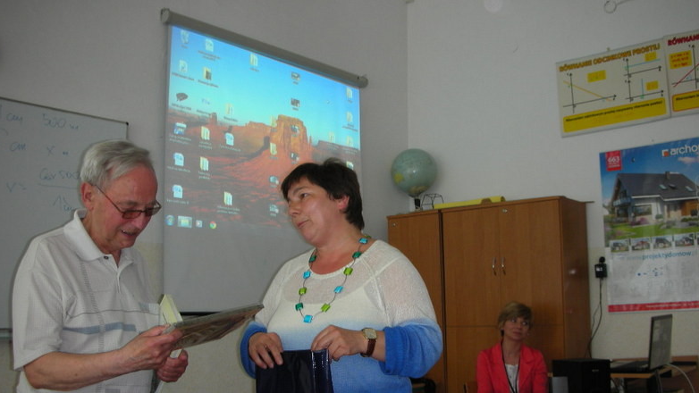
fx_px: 723
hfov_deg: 51.6
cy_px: 239
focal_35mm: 39
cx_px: 349
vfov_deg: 30.3
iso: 50
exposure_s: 1/30
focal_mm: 5.8
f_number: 3
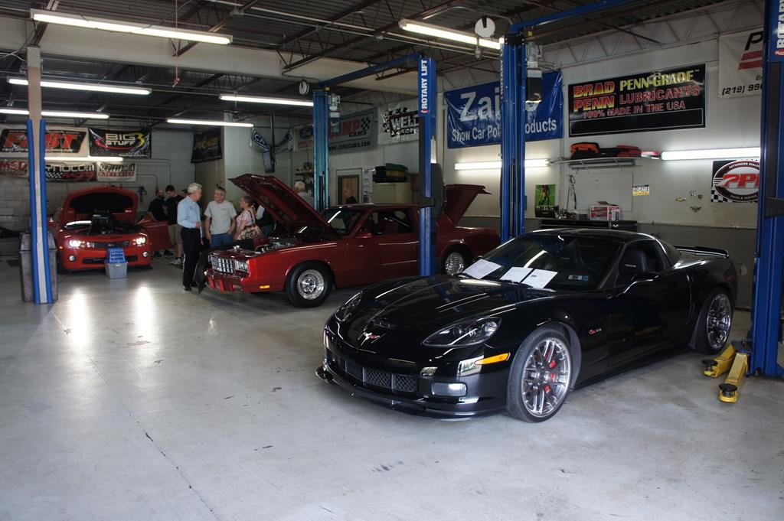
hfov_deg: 67.4
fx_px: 588
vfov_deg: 47.9
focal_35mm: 27
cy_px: 260
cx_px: 392
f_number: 4
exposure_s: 1/40
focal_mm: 18
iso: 200
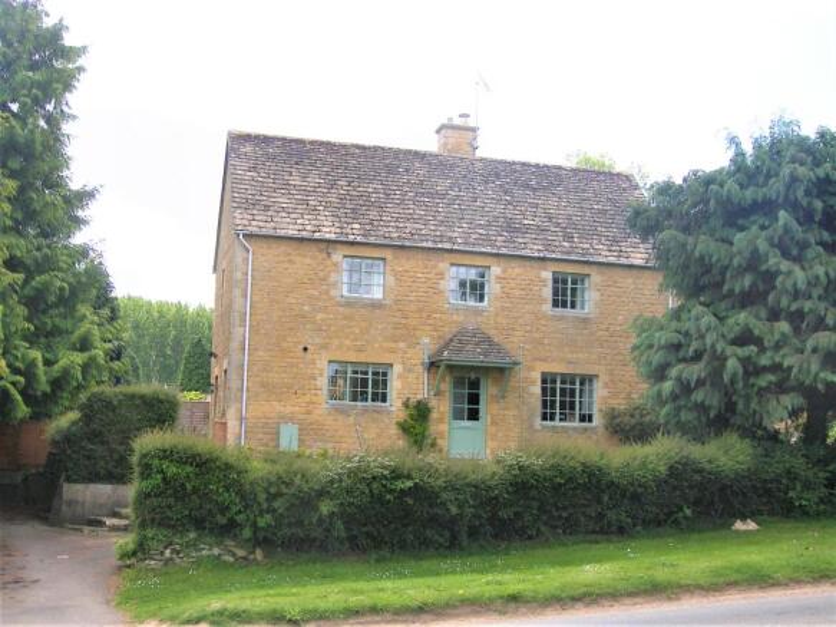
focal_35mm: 39
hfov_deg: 47.9
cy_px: 314
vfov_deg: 36.8
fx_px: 942
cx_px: 418
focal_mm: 8.2
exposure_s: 1/400
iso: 50
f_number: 3.2
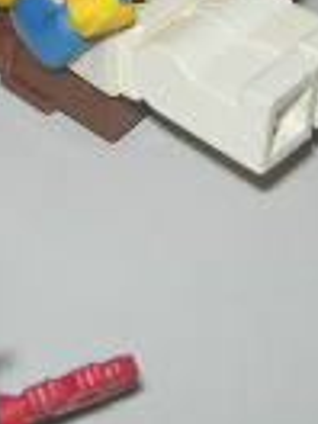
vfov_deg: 10.6
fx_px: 2254
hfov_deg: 8.0
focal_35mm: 184
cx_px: 42
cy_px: -74
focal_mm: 7.8
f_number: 4.8
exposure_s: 1/60.1
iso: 64
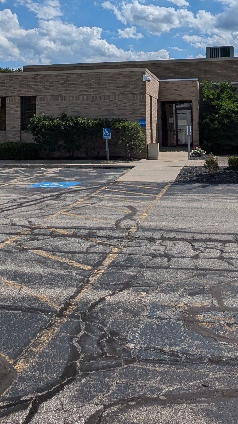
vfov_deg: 44.4
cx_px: 96
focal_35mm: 44
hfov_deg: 27.0
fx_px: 494
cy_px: 92
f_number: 2.2
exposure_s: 1/5155
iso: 49
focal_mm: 2.35
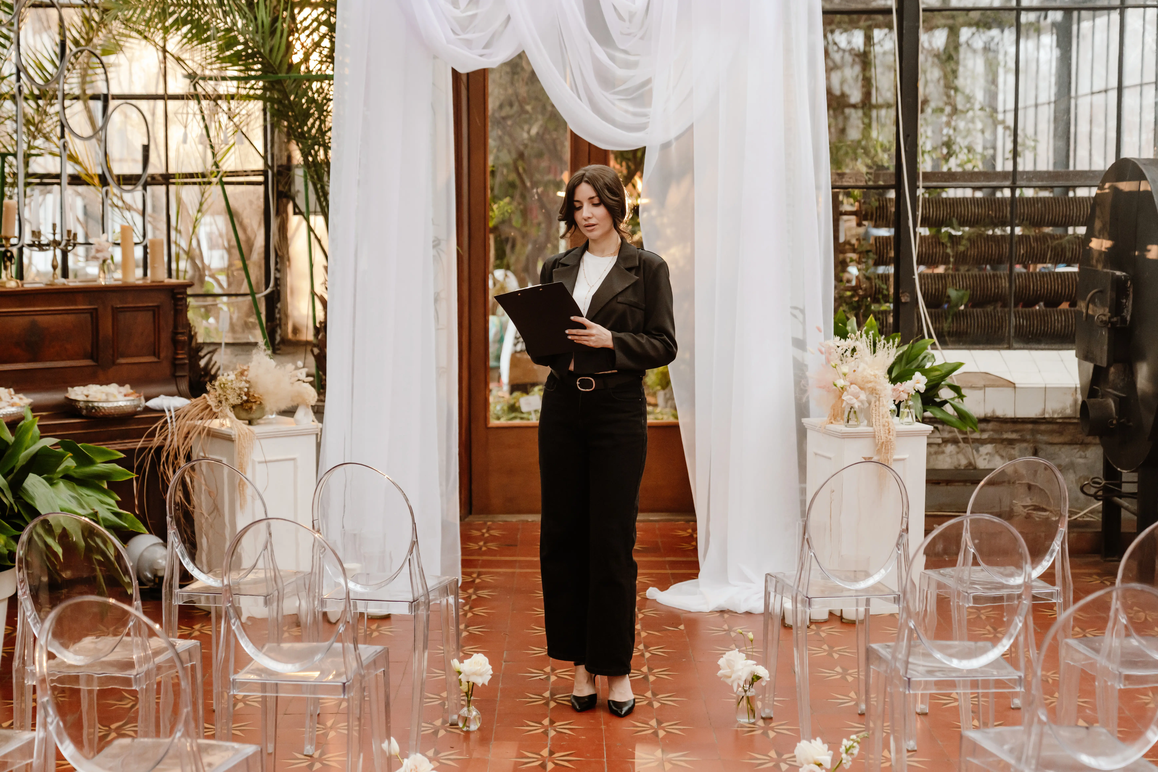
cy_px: 386
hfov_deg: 33.9
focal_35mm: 59
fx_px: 1898
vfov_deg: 23.0
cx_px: 579
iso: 1600
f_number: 2.8
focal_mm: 59
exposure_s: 1/250
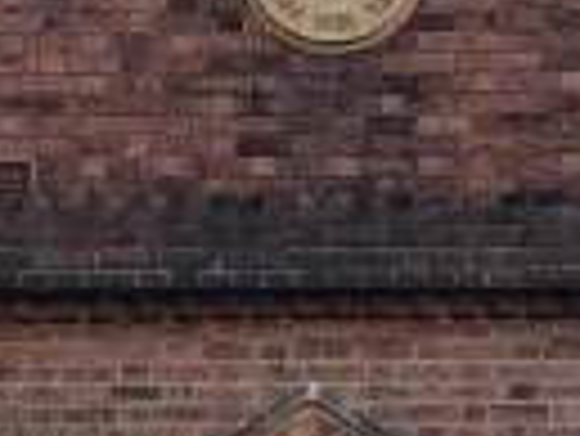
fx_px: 2331
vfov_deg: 10.4
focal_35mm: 139
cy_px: 638
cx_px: 166
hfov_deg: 14.1
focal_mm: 4.69
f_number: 1.8
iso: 32
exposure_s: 1/1307
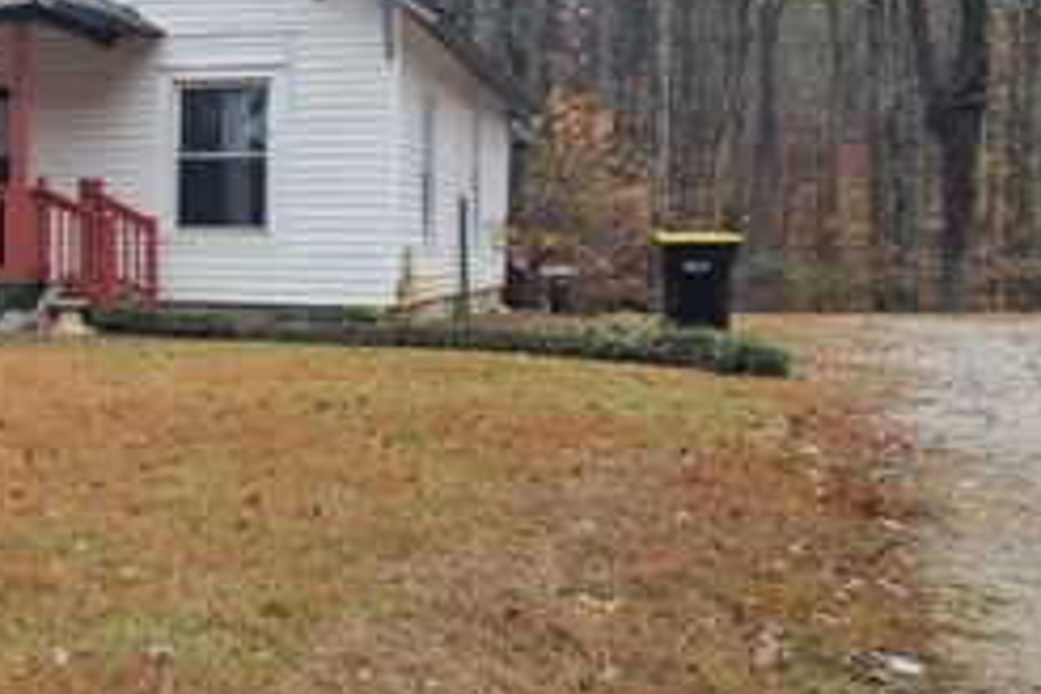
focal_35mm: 55
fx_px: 1590
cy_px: 294
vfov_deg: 24.6
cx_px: 13
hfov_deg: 33.3
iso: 50
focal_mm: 5.4
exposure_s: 1/355
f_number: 1.8
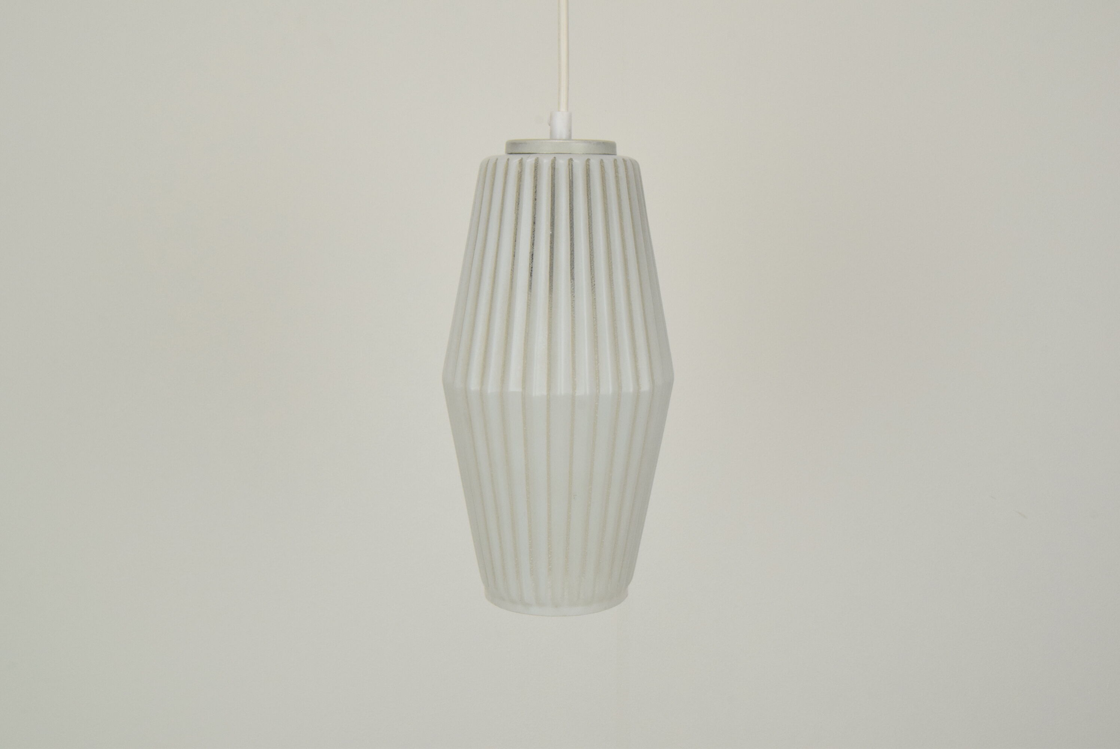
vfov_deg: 31.9
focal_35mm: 42
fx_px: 1308
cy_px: 374
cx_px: 560
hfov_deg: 46.4
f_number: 18
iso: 1600
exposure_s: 1/100
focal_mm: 28
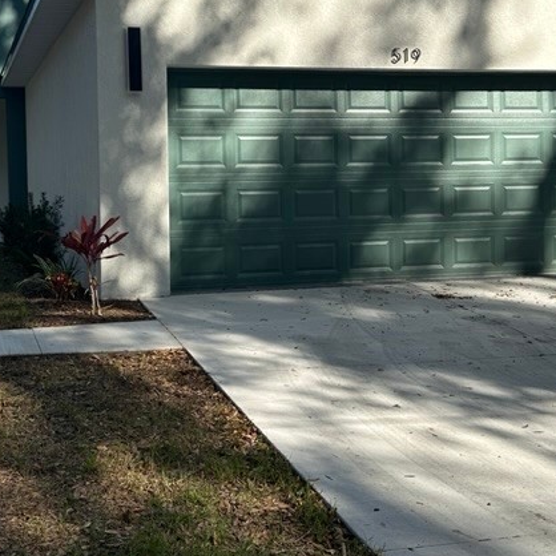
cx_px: 235
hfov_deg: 32.7
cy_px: 205
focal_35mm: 52
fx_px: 945
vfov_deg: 32.6
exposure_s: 1/2882
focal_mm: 6.86
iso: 80
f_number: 1.78
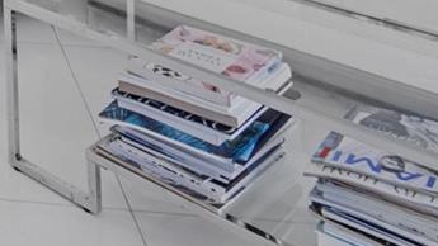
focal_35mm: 68
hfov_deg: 24.2
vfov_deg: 13.3
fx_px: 790
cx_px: -223
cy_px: -340
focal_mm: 14
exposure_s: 1/15
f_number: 8
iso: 100
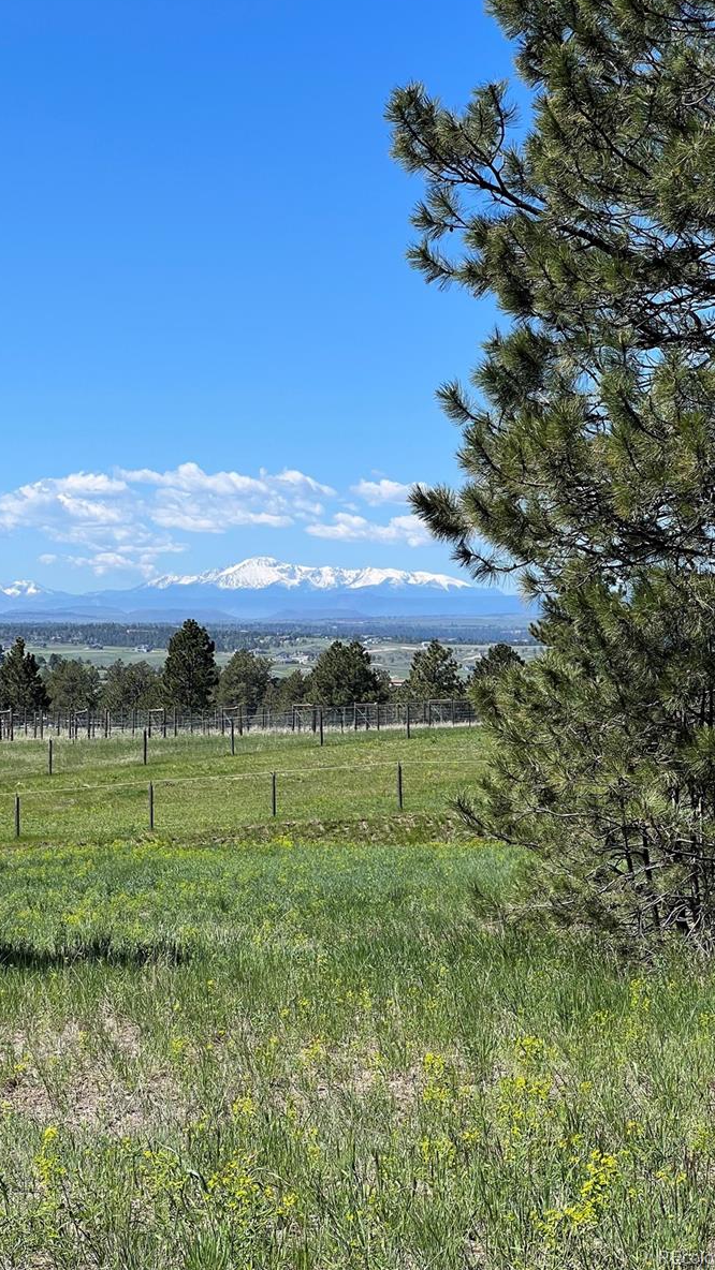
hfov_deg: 14.2
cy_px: 627
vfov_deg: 25.0
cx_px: 271
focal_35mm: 85
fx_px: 2865
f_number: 2.8
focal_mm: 9
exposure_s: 1/686
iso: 32
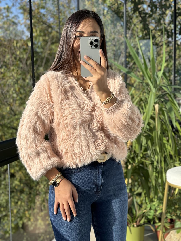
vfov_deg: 39.7
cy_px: 120
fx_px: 335
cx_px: 90
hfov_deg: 30.3
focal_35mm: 48
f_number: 1.78
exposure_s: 1/664
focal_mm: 6.76
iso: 64
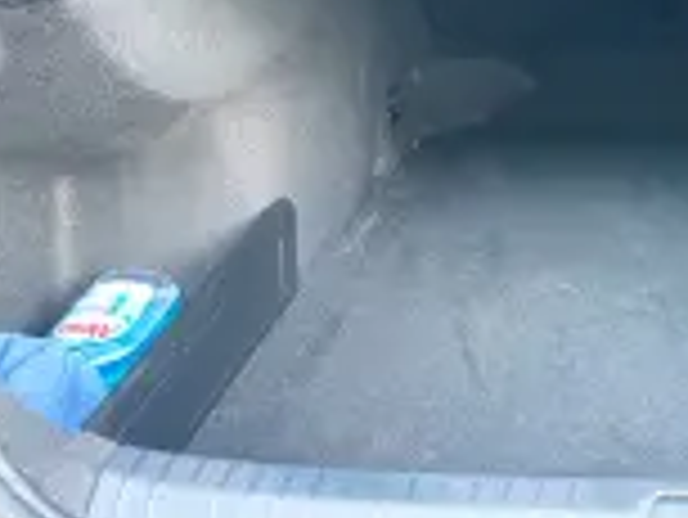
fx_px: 1213
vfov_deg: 24.0
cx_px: 710
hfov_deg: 29.3
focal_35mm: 61
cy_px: 189
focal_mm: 4.2
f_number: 1.6
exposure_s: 1/60
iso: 200
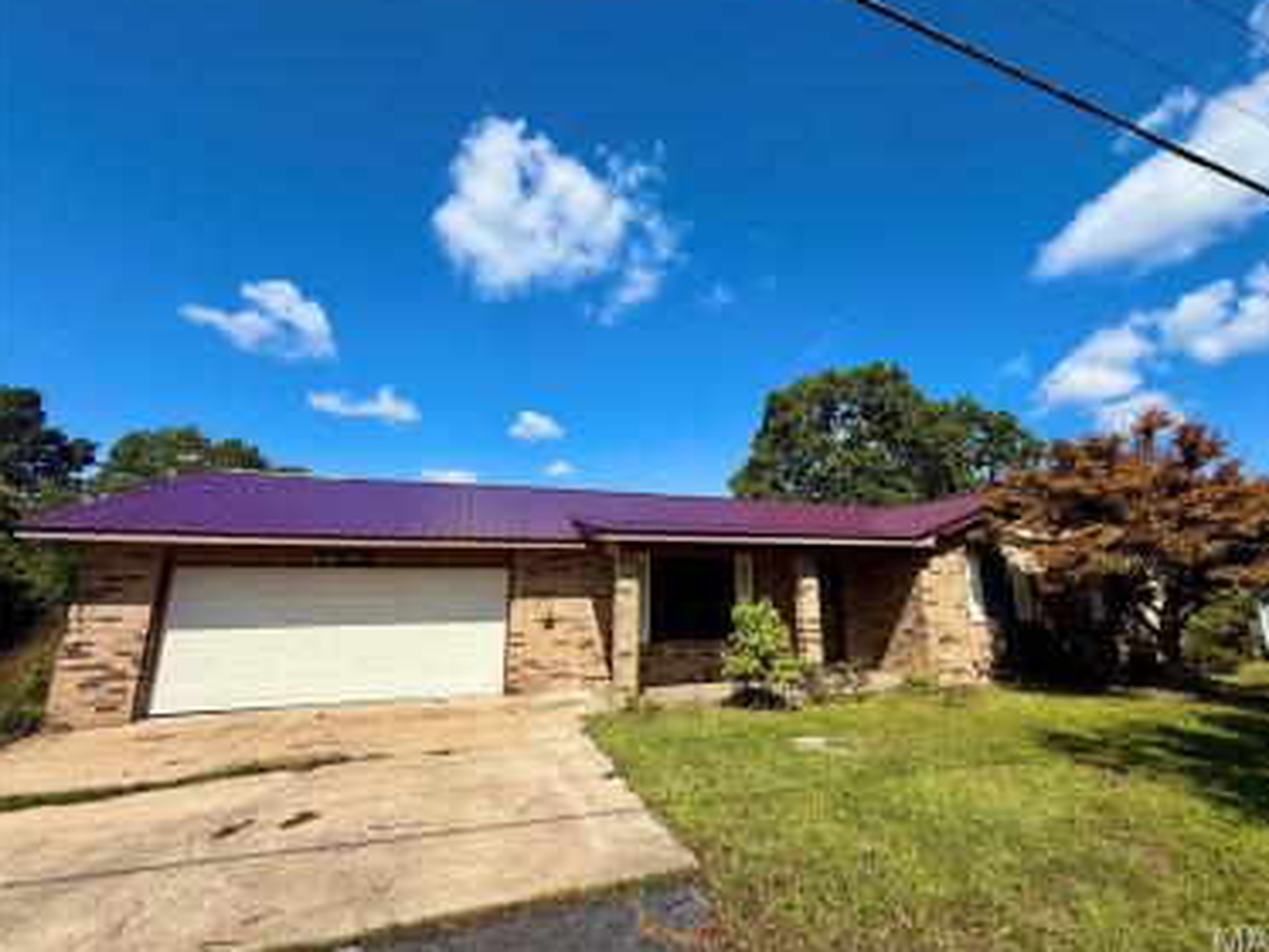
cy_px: 459
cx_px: 667
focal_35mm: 15
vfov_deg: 81.7
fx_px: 550
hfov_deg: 98.1
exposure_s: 1/2092
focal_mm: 2.22
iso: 50
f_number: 2.2
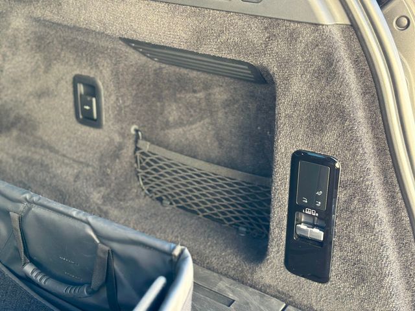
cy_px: 156
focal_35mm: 48
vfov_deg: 30.3
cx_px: 208
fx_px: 575
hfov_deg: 39.7
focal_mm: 6.86
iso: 125
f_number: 1.78
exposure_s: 1/62
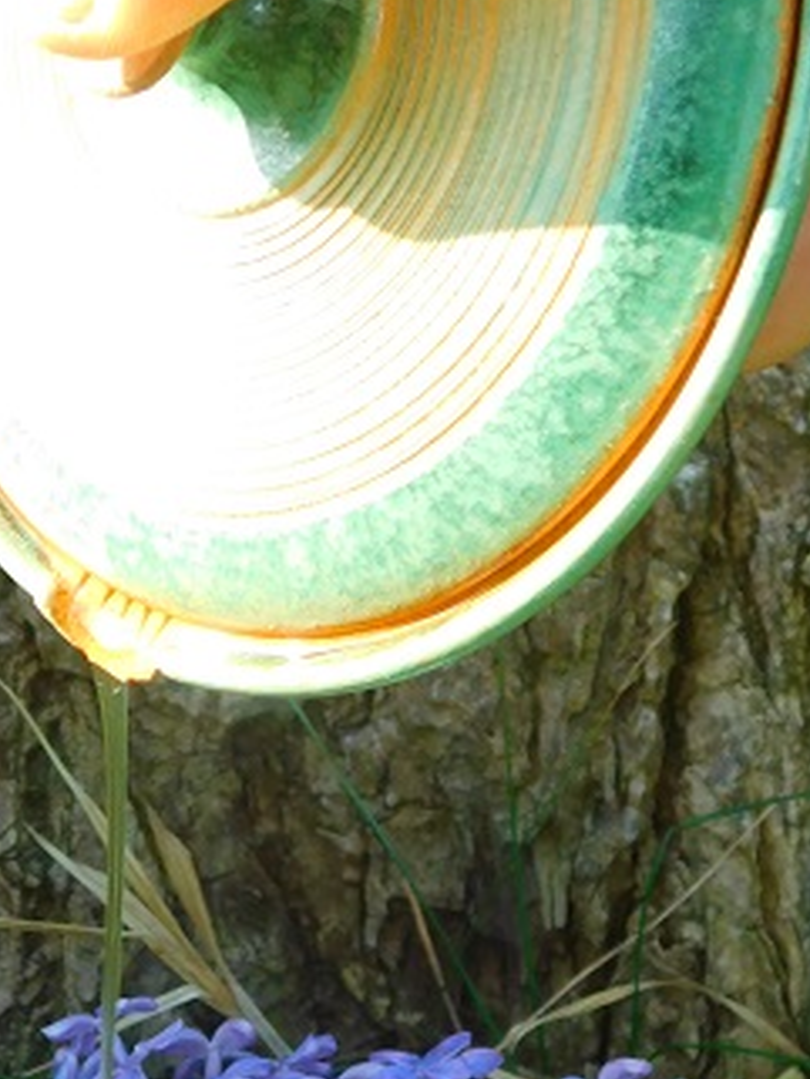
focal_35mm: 112
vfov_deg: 17.4
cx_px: 329
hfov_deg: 13.2
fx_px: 3492
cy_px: 861
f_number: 7.4
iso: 125
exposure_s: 1/40
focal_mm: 8
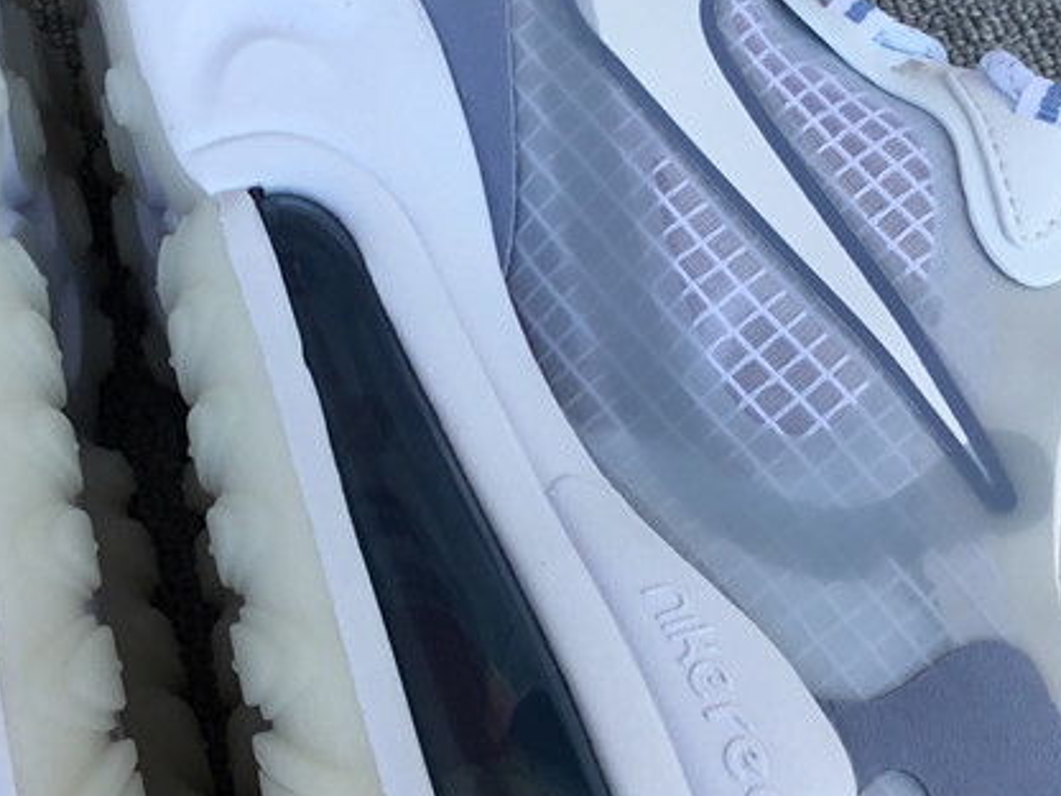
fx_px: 2054
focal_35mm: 67
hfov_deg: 28.9
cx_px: 441
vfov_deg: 21.9
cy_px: 440
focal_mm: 3.3
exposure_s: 1/286
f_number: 2.4
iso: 25
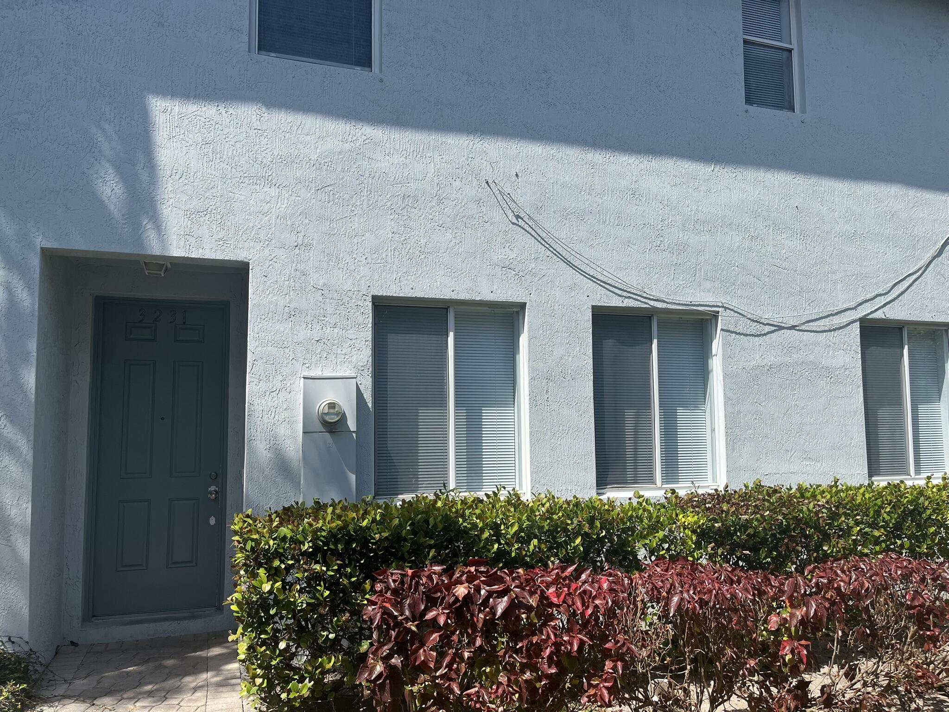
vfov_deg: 53.1
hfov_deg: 67.3
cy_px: 356
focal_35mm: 26
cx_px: 474
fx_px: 713
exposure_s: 1/3049
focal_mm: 5.1
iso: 50
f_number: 1.6
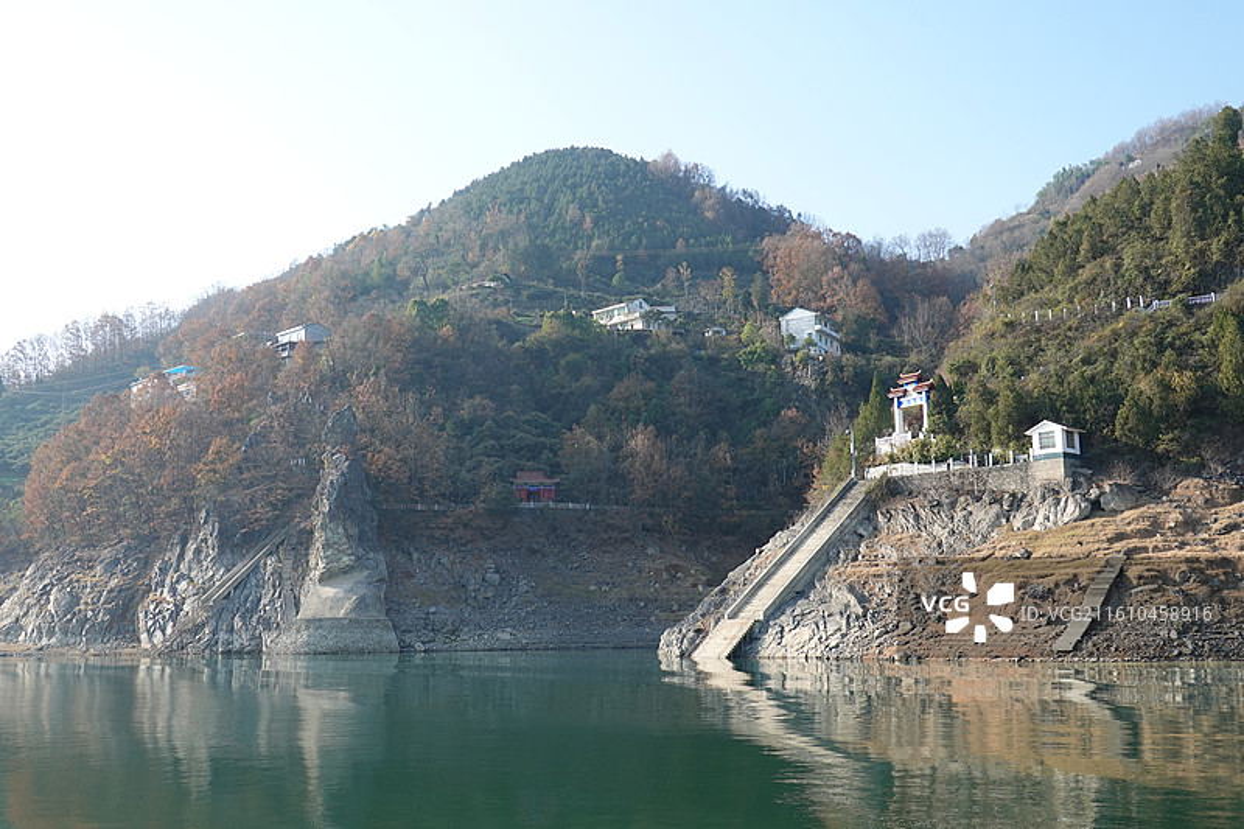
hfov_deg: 54.4
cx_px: 622
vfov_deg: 37.8
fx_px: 1209
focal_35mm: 35
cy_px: 414
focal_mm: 13.03
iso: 125
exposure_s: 1/400
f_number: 4
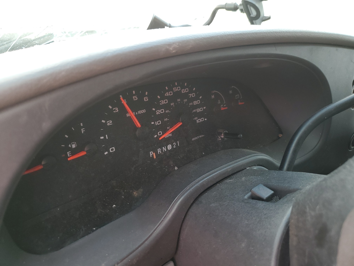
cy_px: 133
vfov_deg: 53.1
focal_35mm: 26
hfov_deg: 67.3
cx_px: 177
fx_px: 266
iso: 50
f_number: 1.5
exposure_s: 1/133
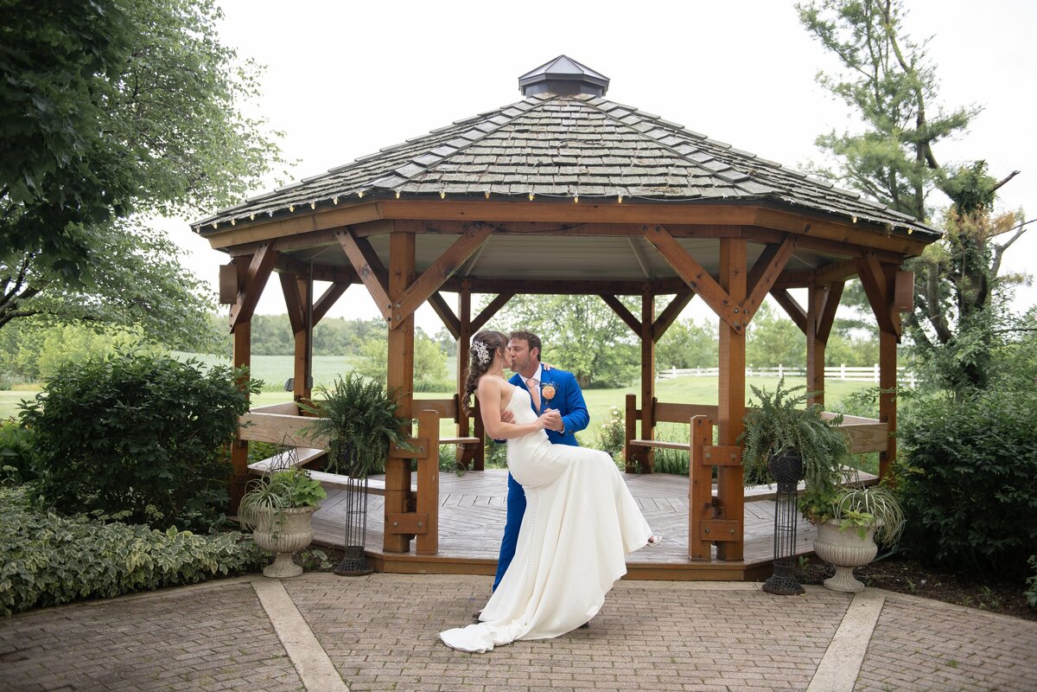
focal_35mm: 35
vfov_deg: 37.9
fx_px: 1008
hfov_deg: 54.4
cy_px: 346
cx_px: 518
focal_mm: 35
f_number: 2.8
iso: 200
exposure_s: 1/250
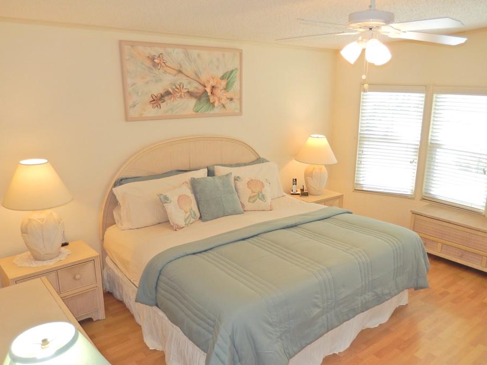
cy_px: 200
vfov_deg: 49.7
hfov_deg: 63.3
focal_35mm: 28
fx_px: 394
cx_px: 266
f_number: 3.4
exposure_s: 1/50
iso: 125
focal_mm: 4.5
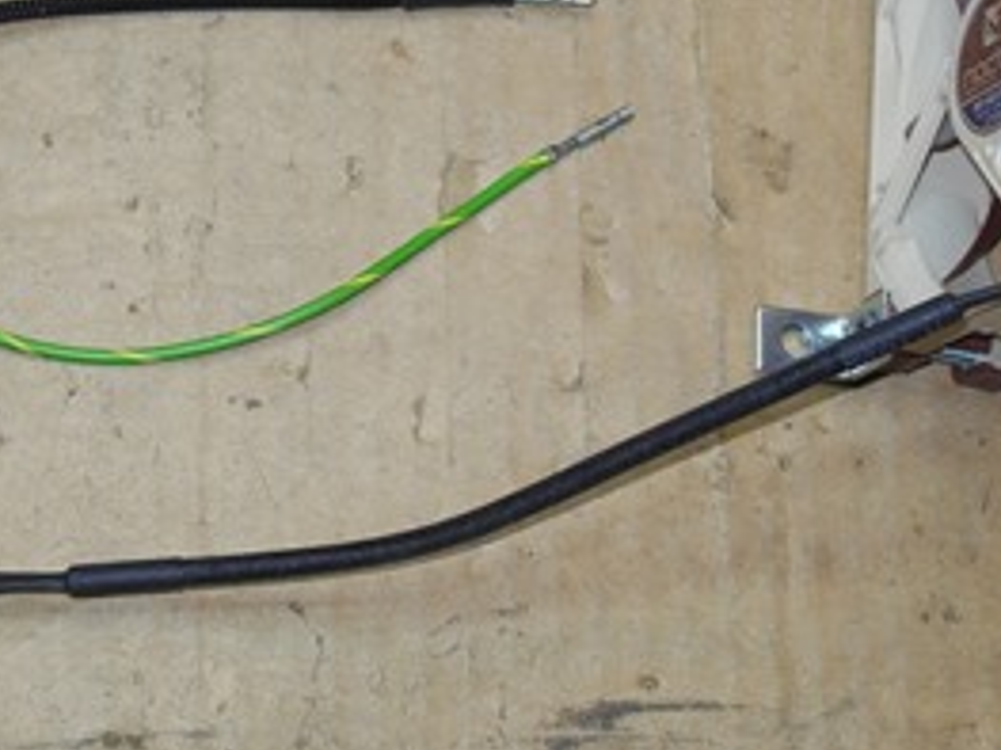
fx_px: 2804
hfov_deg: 20.2
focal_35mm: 97
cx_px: 457
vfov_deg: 15.1
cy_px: 137
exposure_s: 1/60
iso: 200
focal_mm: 10.2
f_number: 4.1
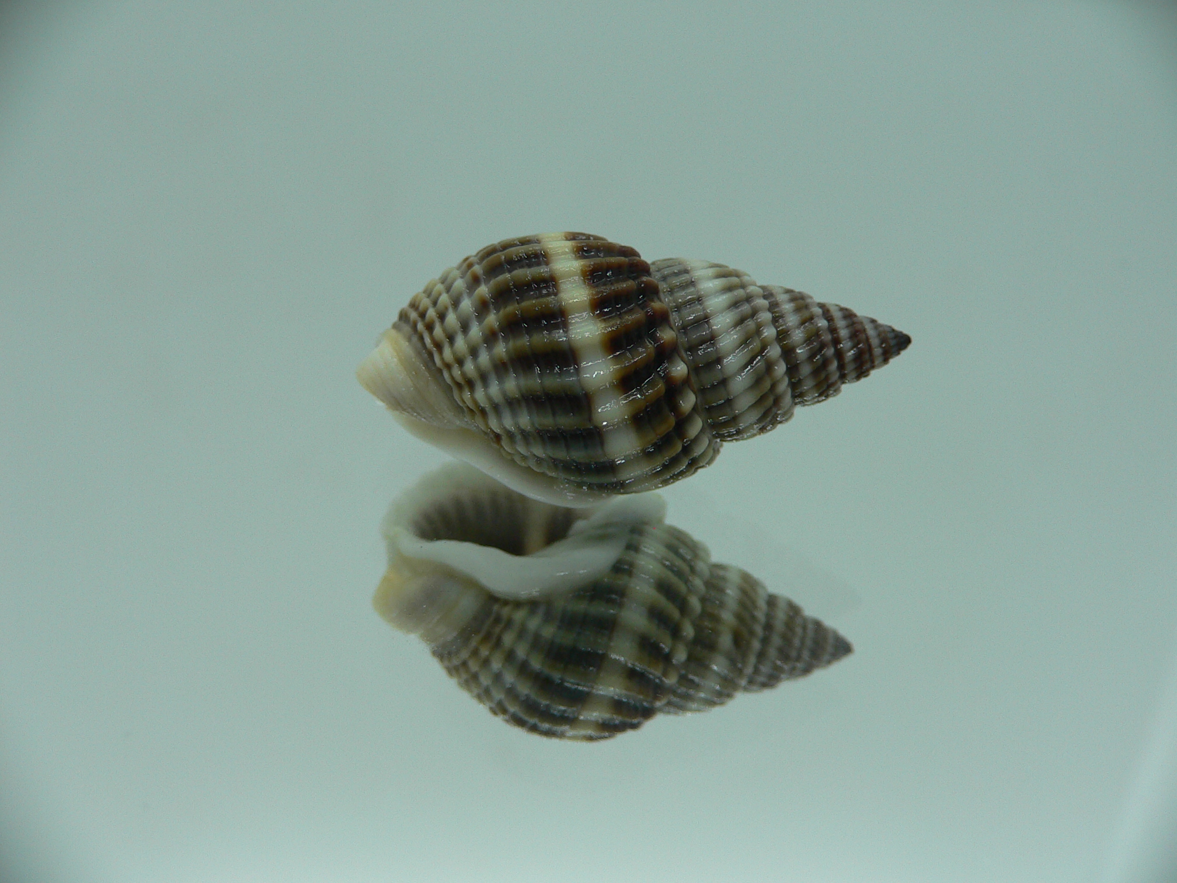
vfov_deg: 40.7
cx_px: 588
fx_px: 1190
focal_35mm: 35
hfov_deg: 52.6
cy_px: 442
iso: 80
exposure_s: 1/60
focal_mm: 4.6
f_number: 2.8
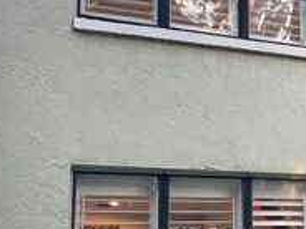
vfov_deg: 21.4
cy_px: 177
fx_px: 601
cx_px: 311
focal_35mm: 68
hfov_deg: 26.9
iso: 100
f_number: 1.6
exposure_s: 1/121
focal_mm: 5.1
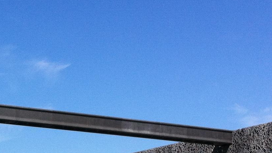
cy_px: 196
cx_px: 44
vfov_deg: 10.3
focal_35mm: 115
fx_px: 830
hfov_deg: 18.4
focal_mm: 3.85
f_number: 2.8
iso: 80
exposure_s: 1/1774
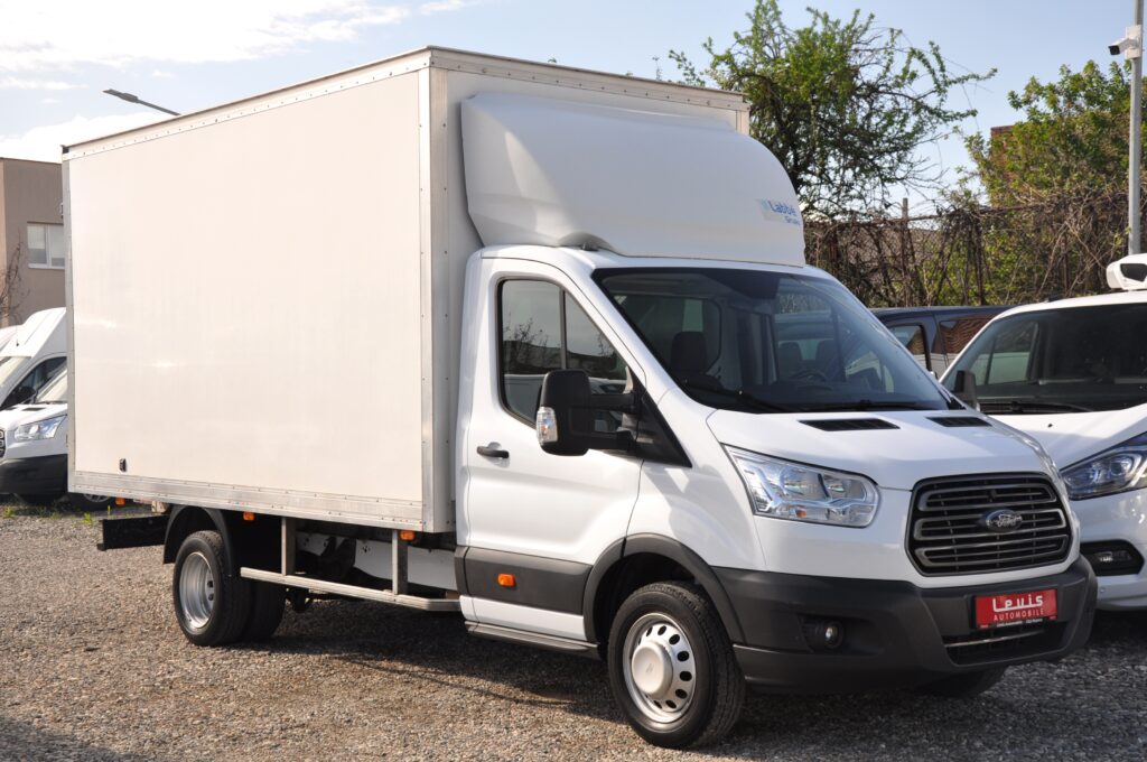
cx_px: 574
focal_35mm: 51
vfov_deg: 26.4
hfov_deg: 38.9
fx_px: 1623
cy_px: 381
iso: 400
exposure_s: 1/250
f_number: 8
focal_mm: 34
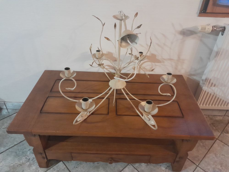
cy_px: 86
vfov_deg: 51.4
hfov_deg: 65.3
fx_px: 179
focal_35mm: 27
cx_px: 114
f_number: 1.8
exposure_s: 1/25
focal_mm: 4
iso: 800
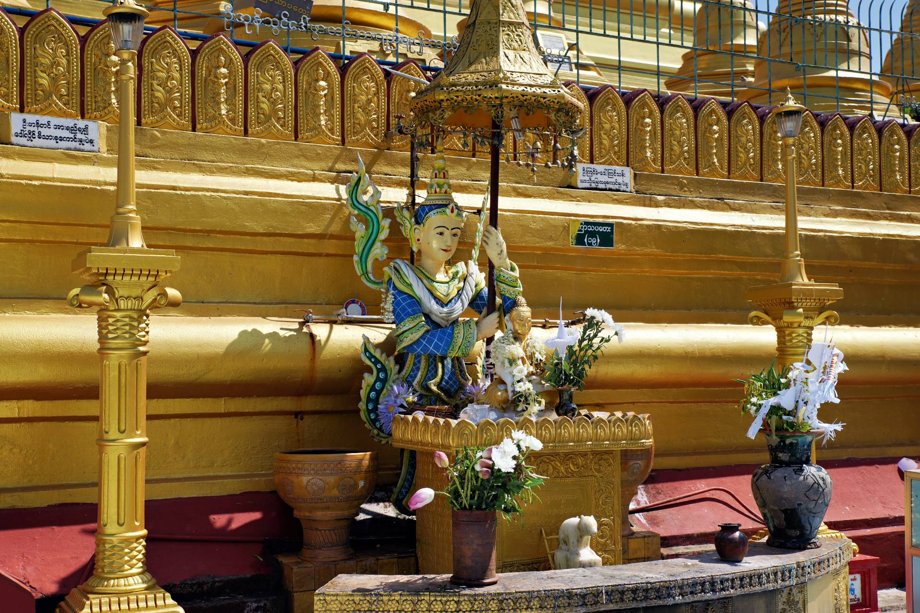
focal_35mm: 45
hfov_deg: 43.6
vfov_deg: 29.9
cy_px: 306
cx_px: 460
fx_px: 1150
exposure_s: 1/400
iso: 100
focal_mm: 45
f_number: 6.3
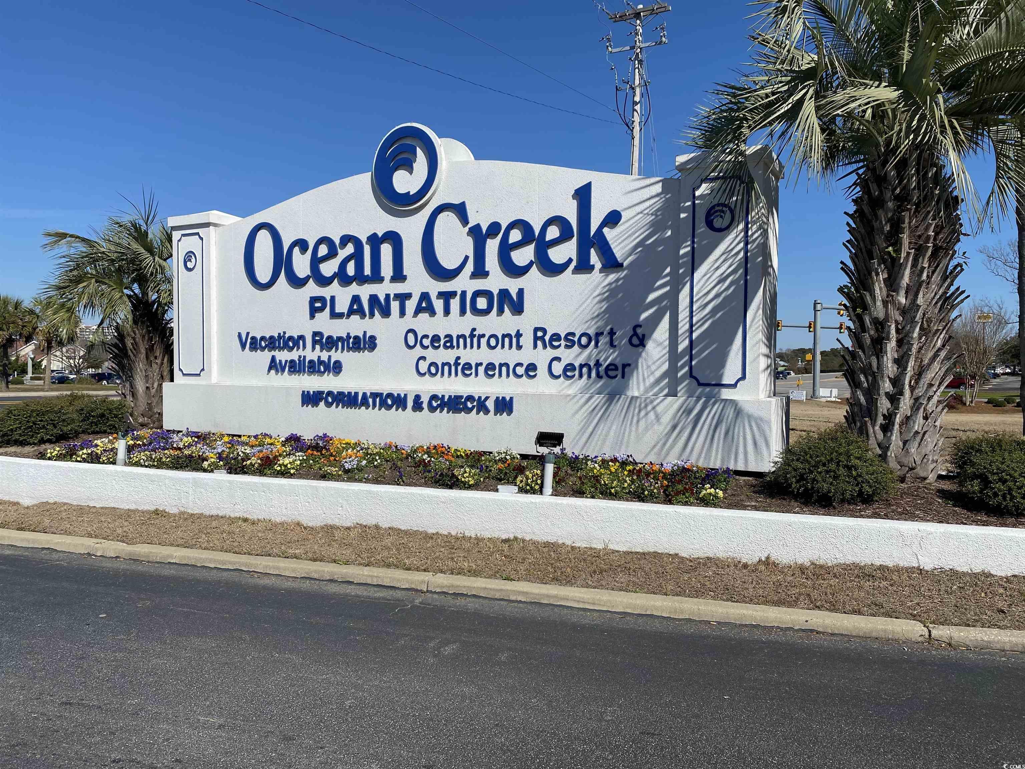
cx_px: 512
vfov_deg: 53.1
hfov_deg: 67.3
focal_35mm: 26
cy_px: 384
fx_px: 770
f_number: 1.8
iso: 32
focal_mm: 4.25
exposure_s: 1/5780
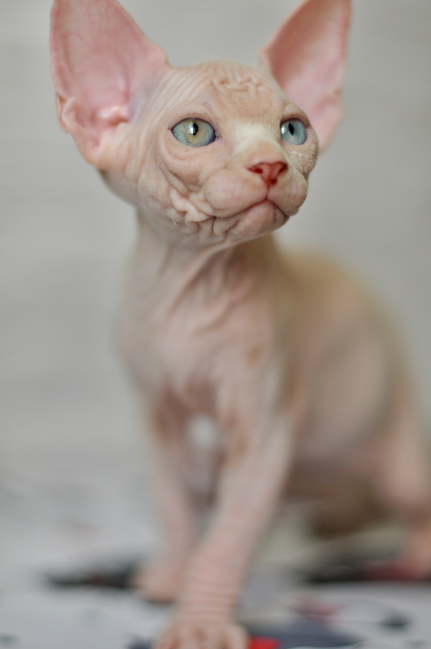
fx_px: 1350
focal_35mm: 75
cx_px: 216
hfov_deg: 18.1
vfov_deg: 27.0
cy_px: 324
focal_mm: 50
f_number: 1.8
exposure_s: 1/1000
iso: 500
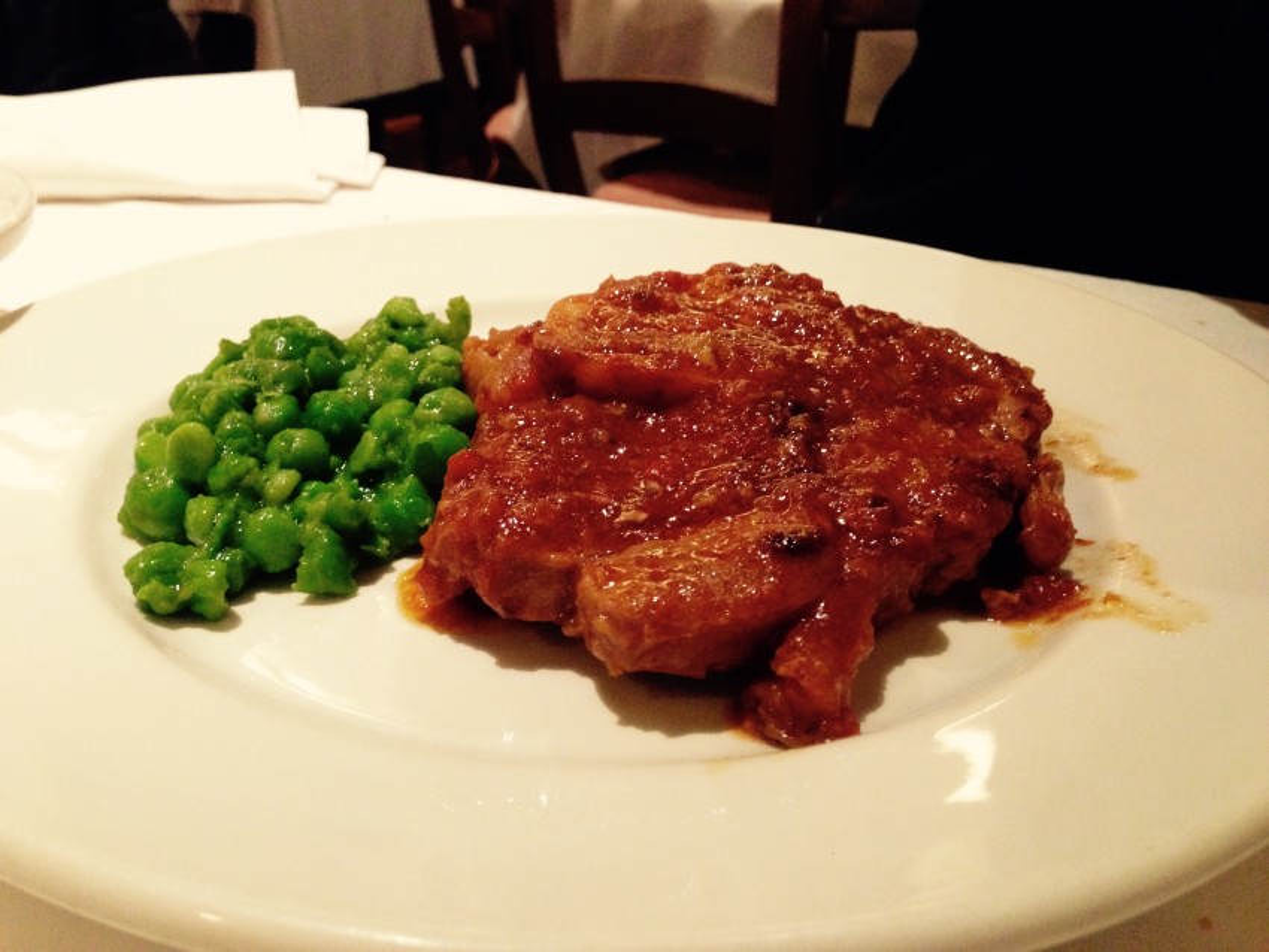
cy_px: 476
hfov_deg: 55.3
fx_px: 1210
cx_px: 634
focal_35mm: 33
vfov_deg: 43.0
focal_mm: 4.12
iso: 320
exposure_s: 1/20
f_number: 2.4
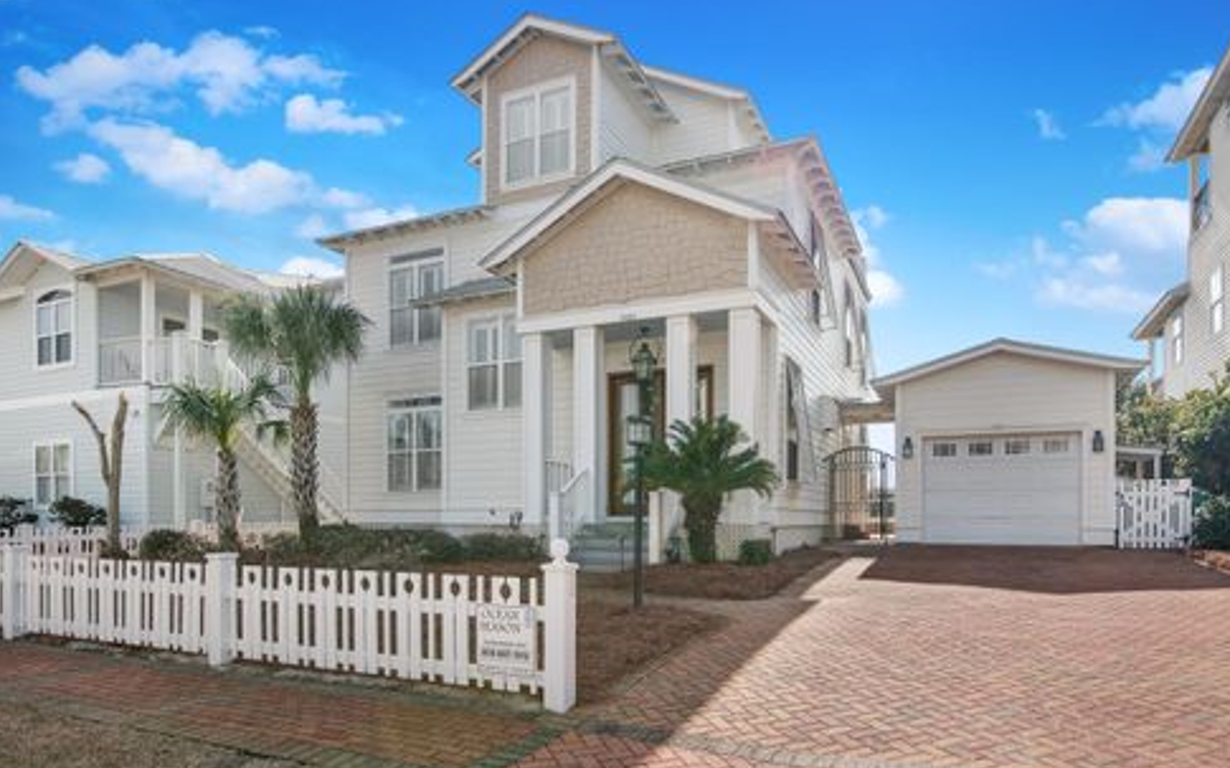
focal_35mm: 21
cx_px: 631
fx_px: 704
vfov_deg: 57.2
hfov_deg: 82.3
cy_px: 407
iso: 250
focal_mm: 20
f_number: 8
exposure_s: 1/1250
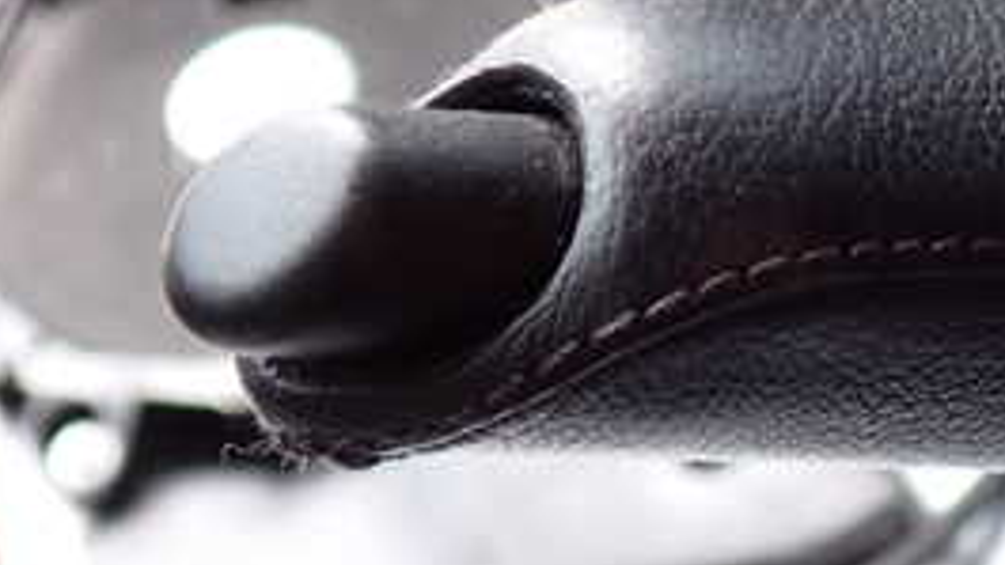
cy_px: 205
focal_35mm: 79
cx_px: 933
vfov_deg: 15.3
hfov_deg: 25.9
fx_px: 2105
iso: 100
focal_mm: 5.79
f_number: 2.4
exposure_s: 1/80
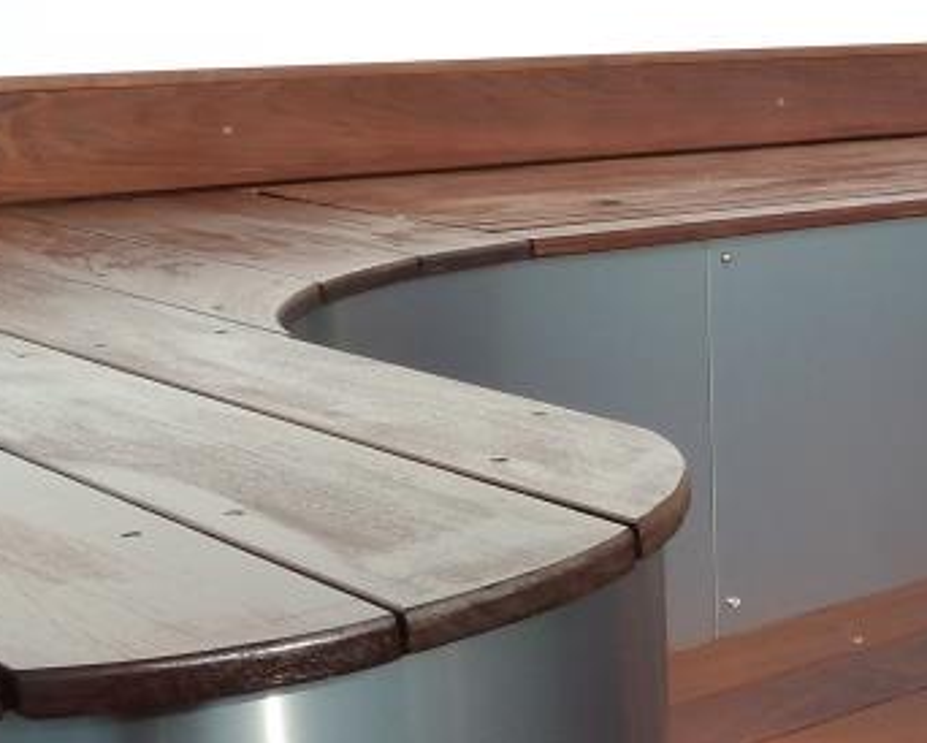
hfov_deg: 24.6
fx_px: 2004
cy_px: 531
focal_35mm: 73
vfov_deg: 20.9
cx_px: 978
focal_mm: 4.1
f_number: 5.6
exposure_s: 1/500
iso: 125
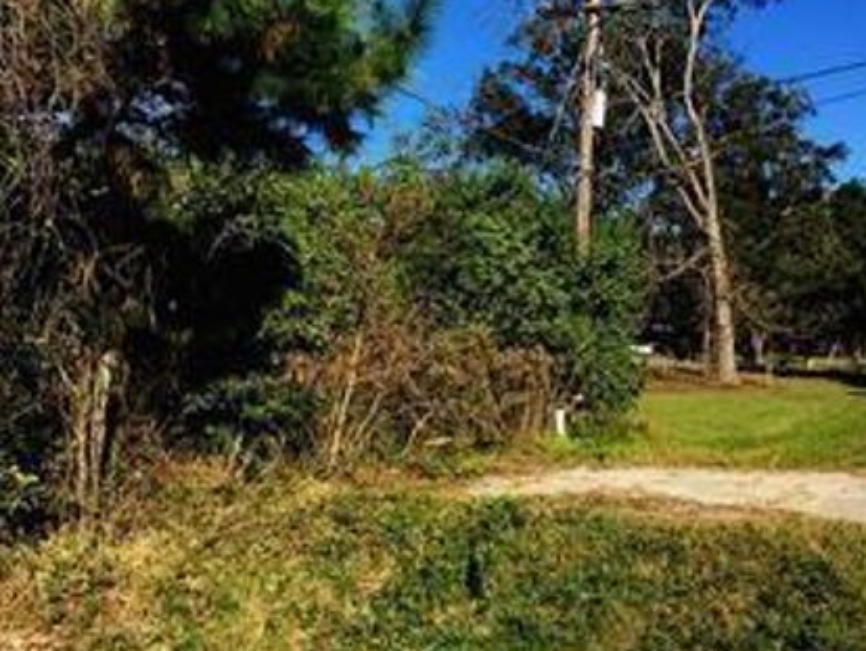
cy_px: 267
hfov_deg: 52.2
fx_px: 876
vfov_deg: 40.6
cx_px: 521
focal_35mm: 35
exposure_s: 1/894
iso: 25
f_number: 2.2
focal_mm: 4.15
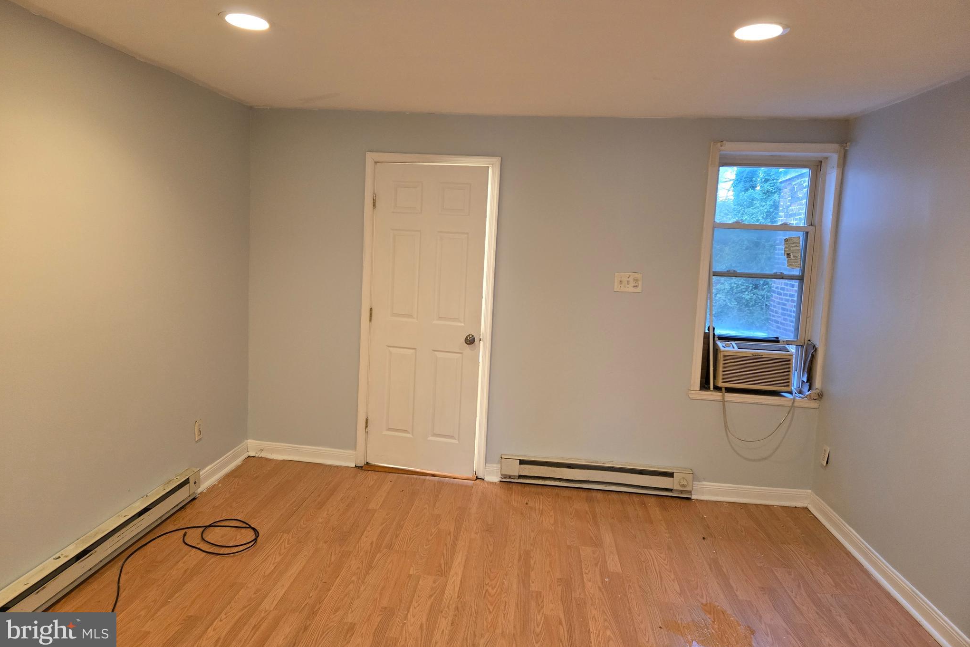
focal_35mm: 24
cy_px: 286
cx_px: 484
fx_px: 647
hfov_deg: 73.7
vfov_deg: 53.0
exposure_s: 1/120
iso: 640
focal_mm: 5.4
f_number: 1.8
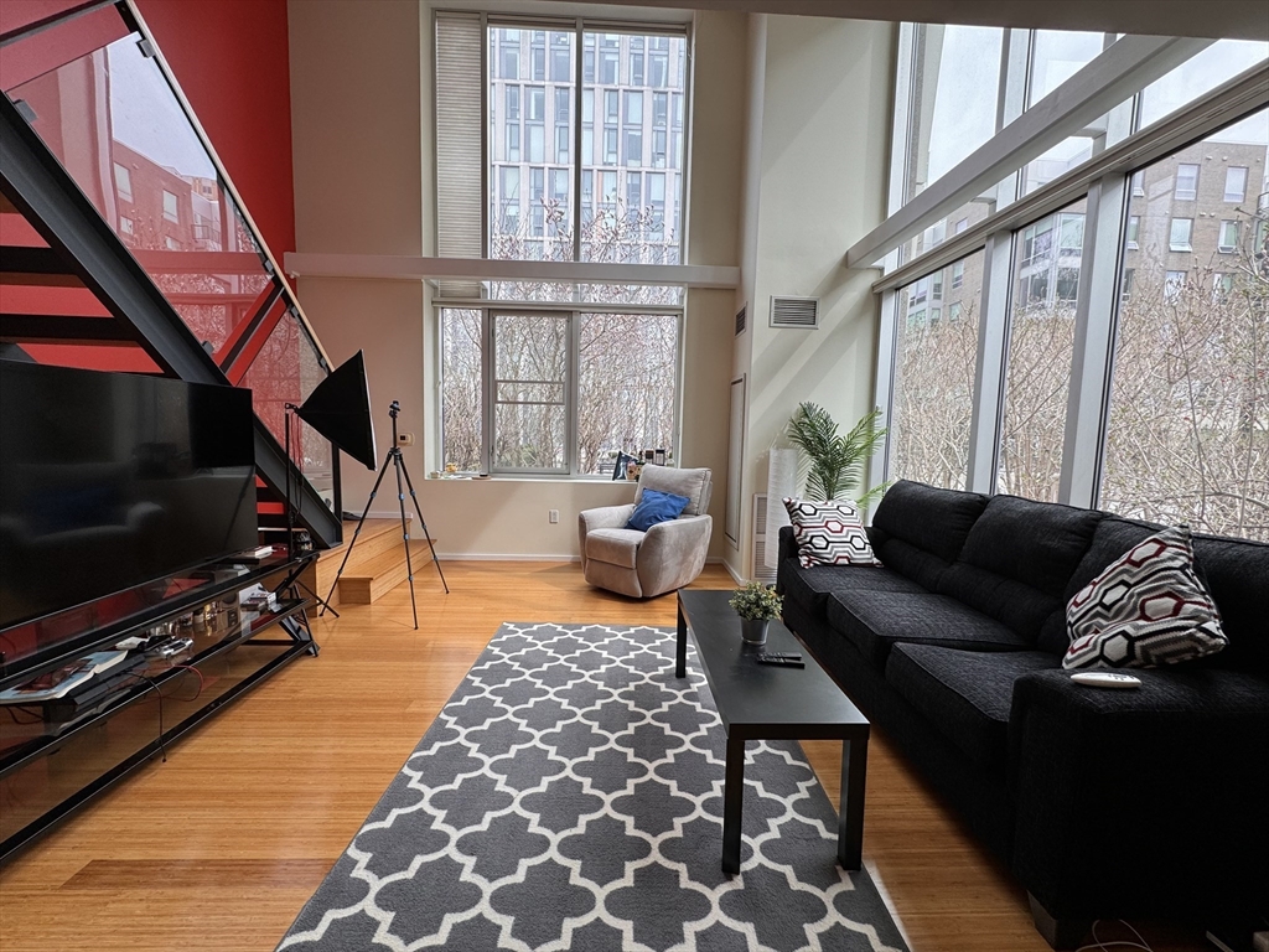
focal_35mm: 14
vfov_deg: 85.7
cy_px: 476
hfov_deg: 102.1
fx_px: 513
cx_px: 634
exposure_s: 1/124
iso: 40
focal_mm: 2.22
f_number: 2.2
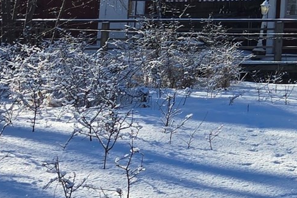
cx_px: 712
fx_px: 1163
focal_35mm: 141
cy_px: -176
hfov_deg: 11.8
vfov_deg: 9.2
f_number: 1.7
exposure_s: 1/978
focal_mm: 6.3
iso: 12
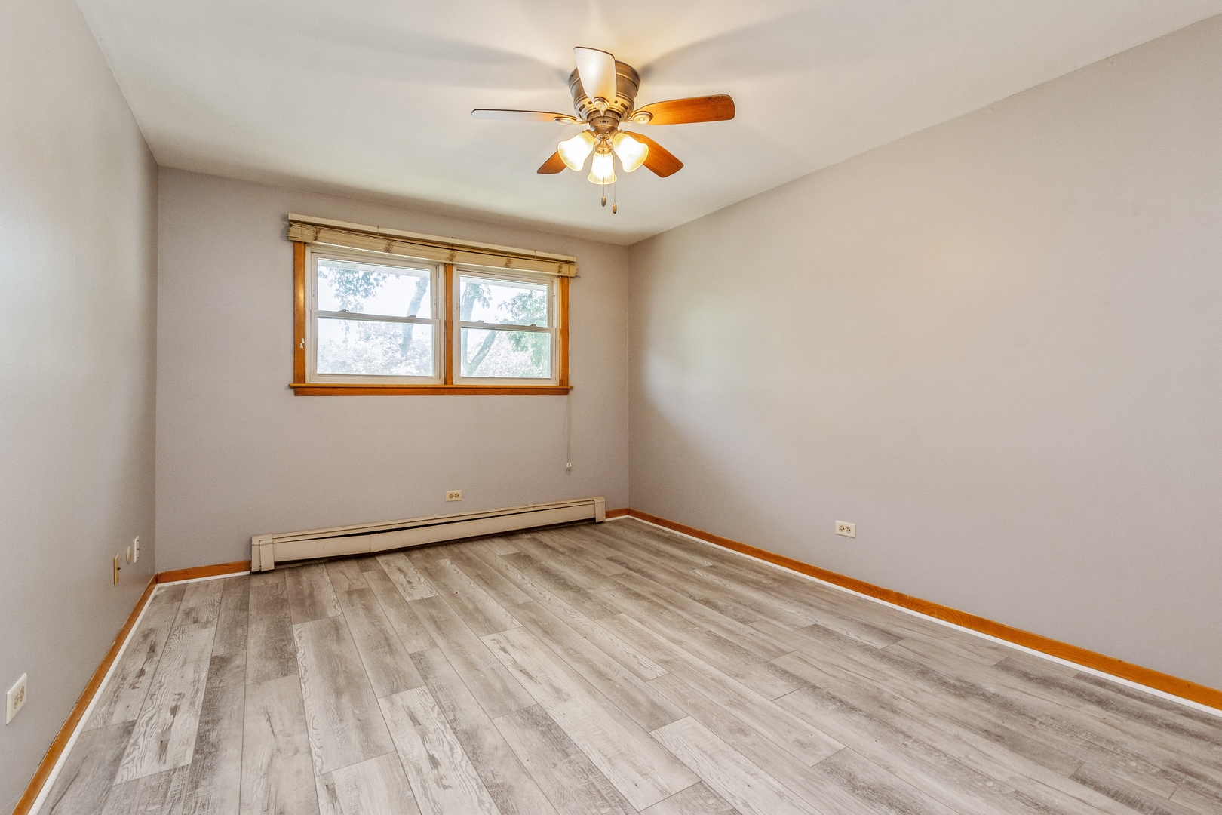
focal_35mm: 15
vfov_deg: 77.3
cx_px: 611
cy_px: 408
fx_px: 509
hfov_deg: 100.4
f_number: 8
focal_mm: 10
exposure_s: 1/13
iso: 400
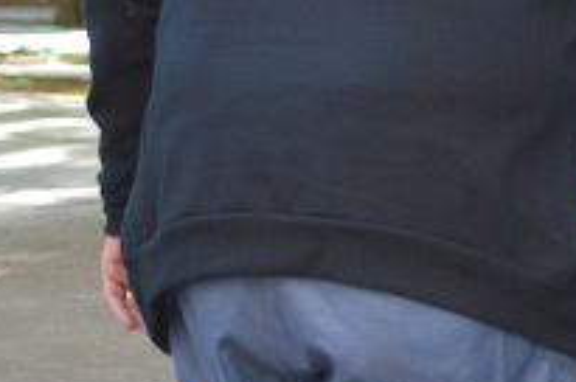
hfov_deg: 6.0
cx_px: 1649
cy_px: -206
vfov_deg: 4.3
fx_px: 5113
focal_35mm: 320
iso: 800
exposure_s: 1/1000
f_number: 2.5
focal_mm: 35
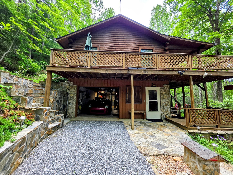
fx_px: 88
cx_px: 116
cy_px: 88
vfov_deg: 89.9
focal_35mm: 13
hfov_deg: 106.2
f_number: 1.9
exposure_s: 1/120
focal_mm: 2.2
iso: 64
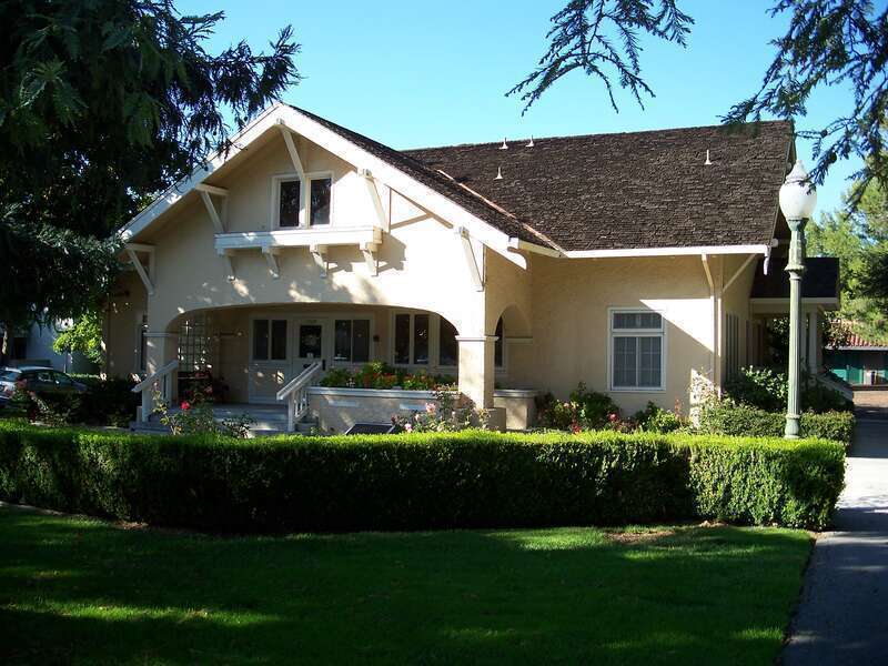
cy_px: 333
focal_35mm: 37
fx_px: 949
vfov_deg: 38.7
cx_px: 444
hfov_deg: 50.1
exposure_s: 1/320
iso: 64
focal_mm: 7.8
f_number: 2.8
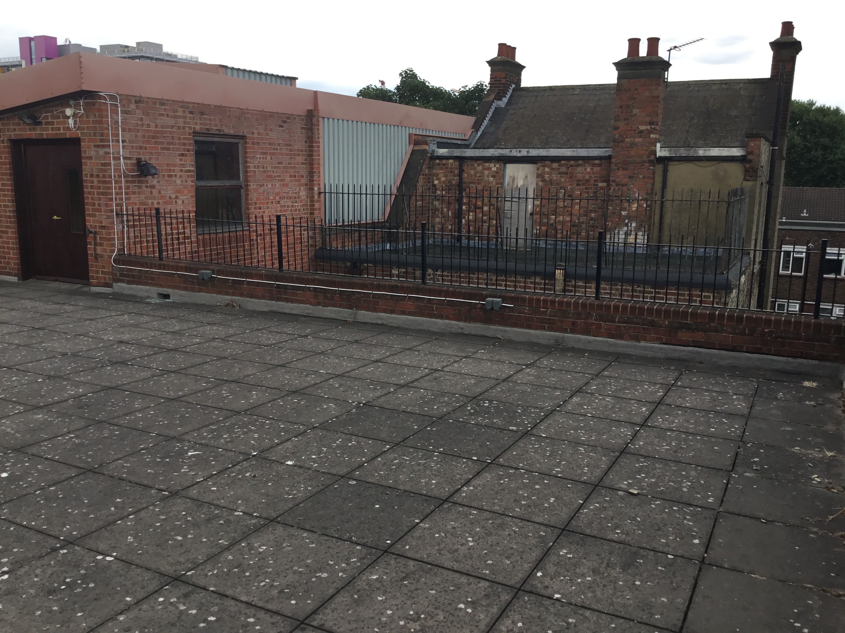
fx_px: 757
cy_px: 316
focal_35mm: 31
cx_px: 422
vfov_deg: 45.4
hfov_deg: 58.4
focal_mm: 3.3
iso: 25
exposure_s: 1/243
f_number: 2.4
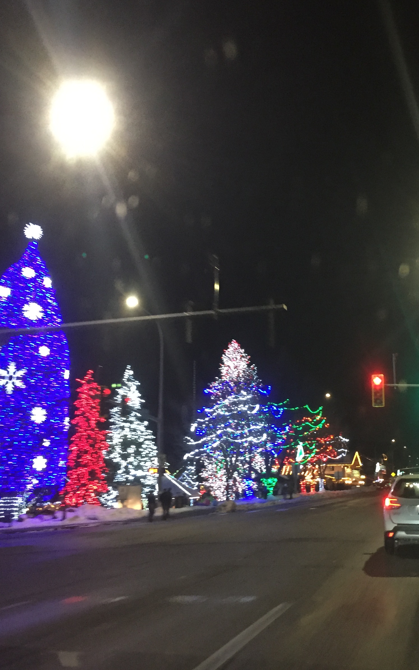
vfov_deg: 47.2
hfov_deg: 30.2
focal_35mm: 42
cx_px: 292
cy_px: 331
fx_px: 767
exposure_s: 1/15
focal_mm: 4.15
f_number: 2.2
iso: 250
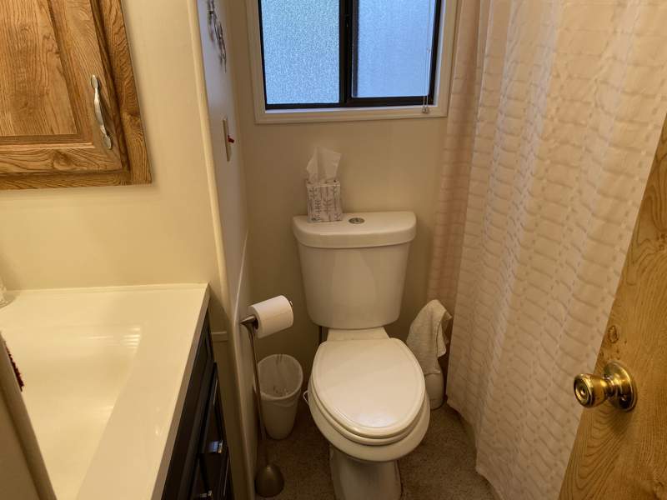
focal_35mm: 26
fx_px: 501
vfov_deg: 53.1
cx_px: 334
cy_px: 250
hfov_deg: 67.3
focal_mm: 4.25
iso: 100
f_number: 1.8
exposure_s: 1/120
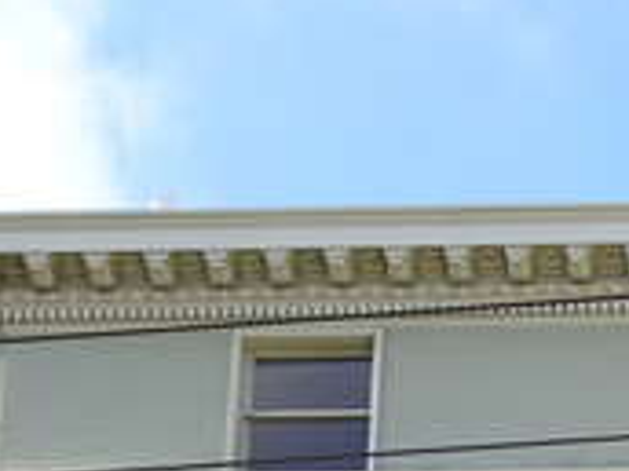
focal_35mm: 172
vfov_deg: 8.2
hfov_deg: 11.1
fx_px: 3125
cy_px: 989
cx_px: 929
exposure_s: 1/320
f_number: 4
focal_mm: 6.37
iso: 80
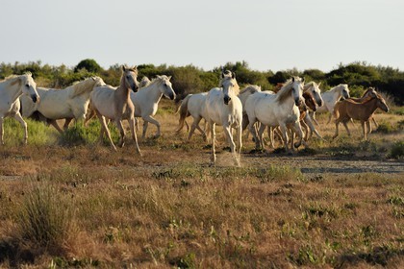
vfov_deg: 10.5
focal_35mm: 130
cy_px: 134
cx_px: 202
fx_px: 1459
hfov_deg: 15.8
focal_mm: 130
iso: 200
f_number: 6.3
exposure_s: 1/800
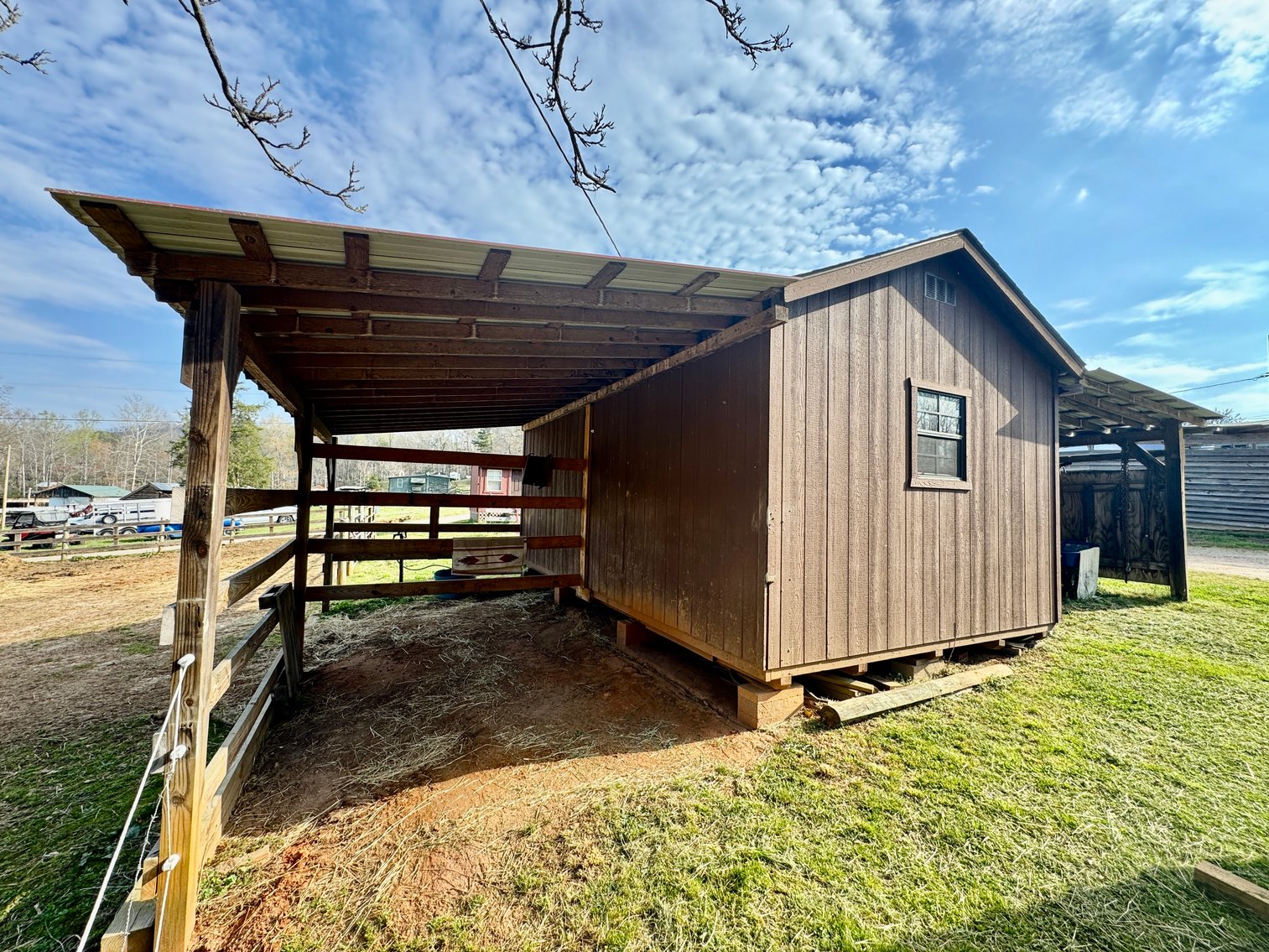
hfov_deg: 102.1
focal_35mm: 14
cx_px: 634
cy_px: 476
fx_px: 513
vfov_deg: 85.7
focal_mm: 2.22
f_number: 2.2
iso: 40
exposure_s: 1/328
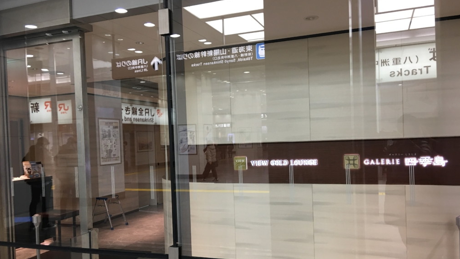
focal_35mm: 32
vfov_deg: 36.6
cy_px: 152
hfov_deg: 61.0
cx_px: 229
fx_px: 390
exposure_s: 1/15
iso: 32
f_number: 2.2
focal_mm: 4.15
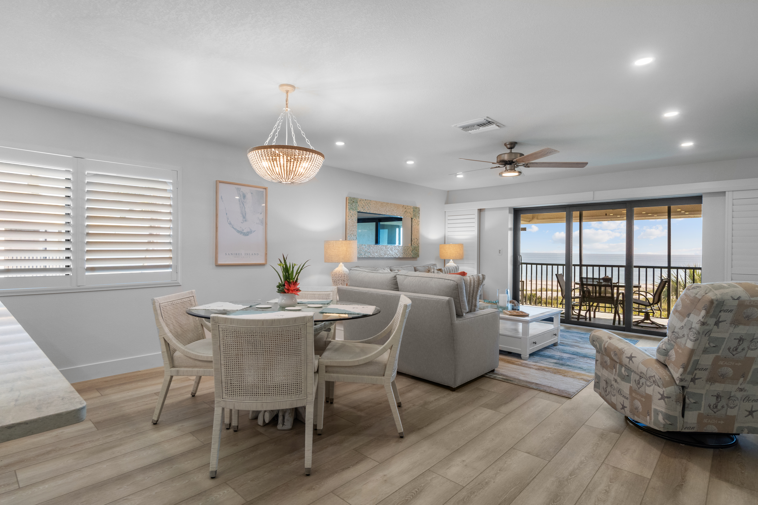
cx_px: 379
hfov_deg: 90.0
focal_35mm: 18
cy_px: 252
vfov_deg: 67.4
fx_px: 379
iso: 500
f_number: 7.1
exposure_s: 1/10
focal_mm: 12
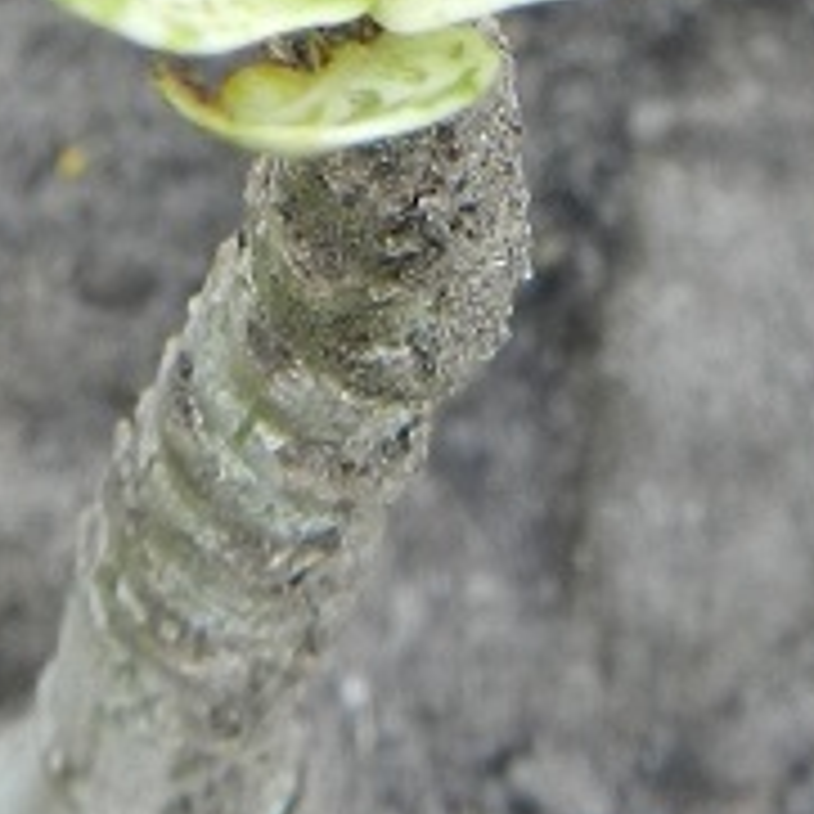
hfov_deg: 37.4
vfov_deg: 37.6
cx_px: 333
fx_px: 1197
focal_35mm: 45
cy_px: 400
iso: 160
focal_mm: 4
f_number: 3.4
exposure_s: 1/160
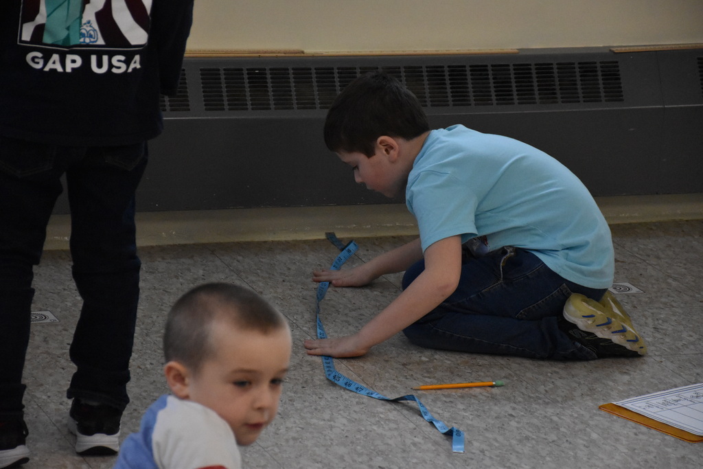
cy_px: 234
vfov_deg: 9.2
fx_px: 2929
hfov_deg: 13.7
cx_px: 352
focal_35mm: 150
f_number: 5.6
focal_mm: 100
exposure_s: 1/320
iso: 5000
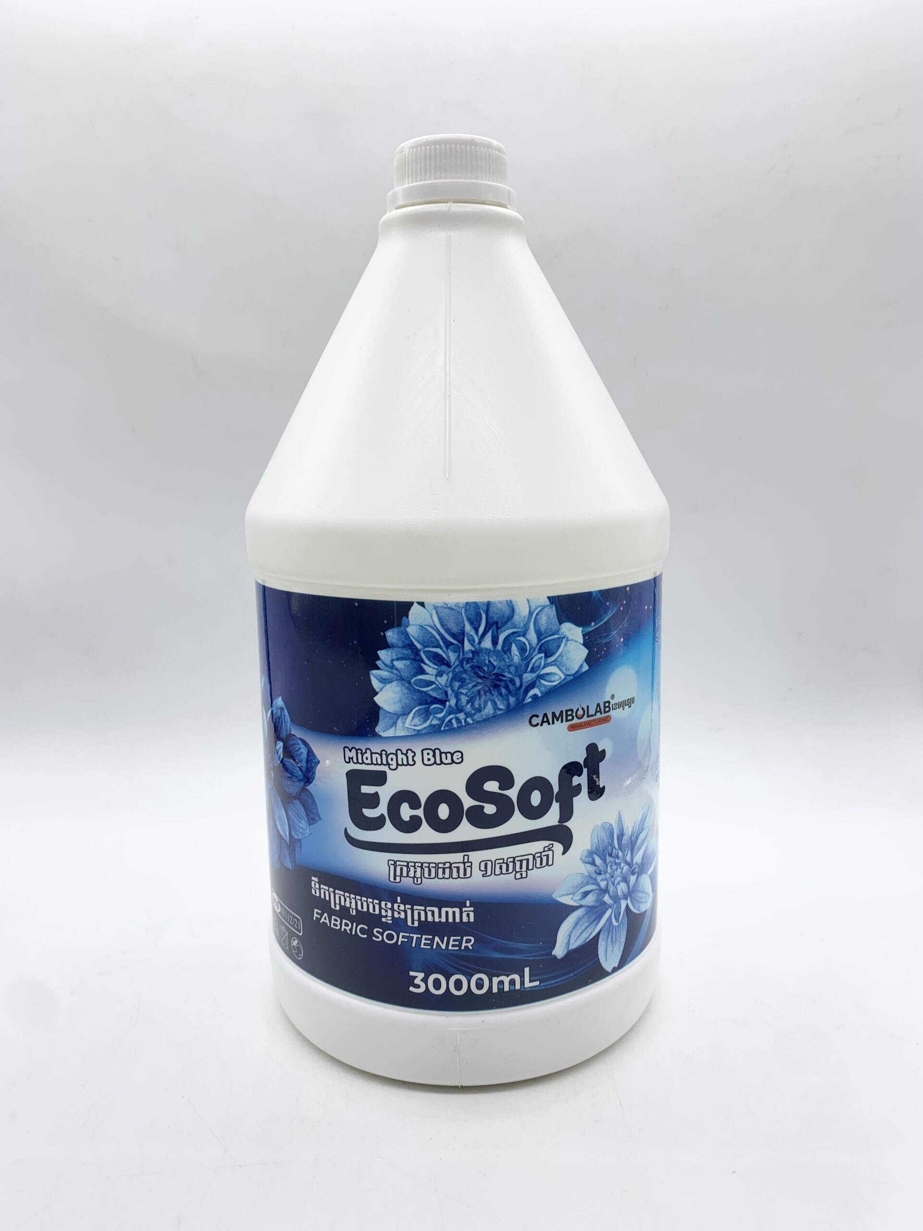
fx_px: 924
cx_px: 462
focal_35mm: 26
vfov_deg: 67.3
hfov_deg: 53.1
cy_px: 616
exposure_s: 1/351
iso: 25
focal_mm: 4.25
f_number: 1.8
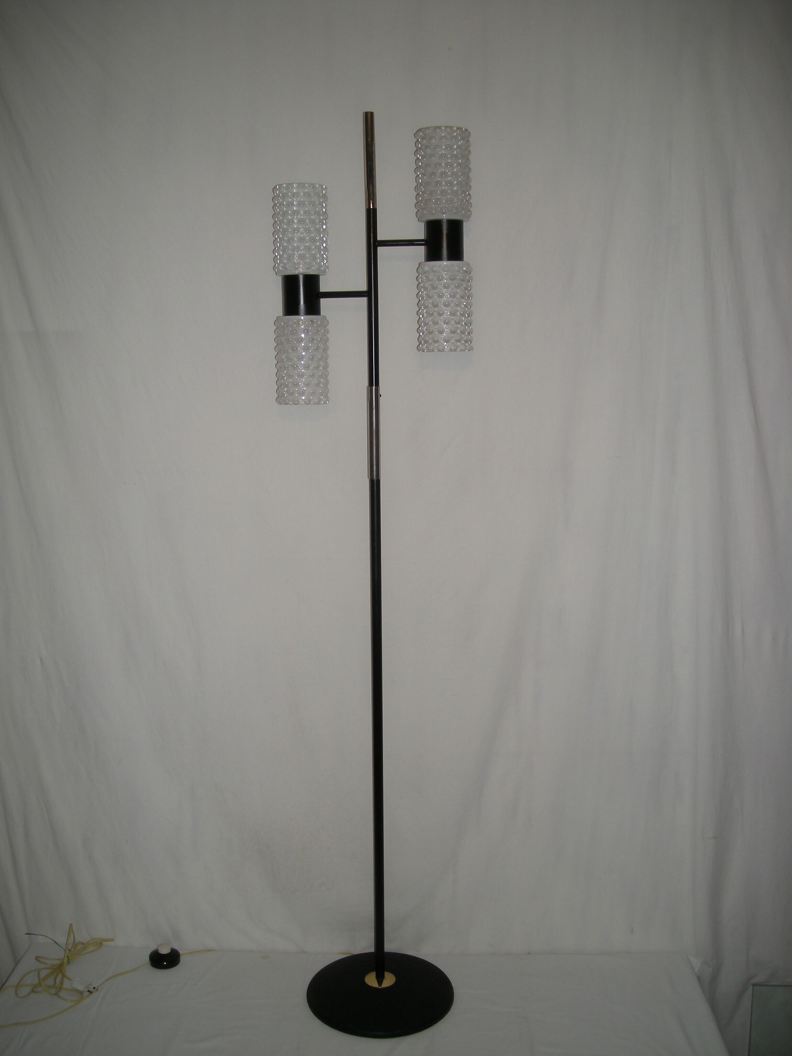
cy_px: 528
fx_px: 1068
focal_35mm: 35
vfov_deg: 52.6
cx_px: 396
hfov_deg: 40.7
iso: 50
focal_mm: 5.7
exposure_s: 1/30
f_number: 2.8
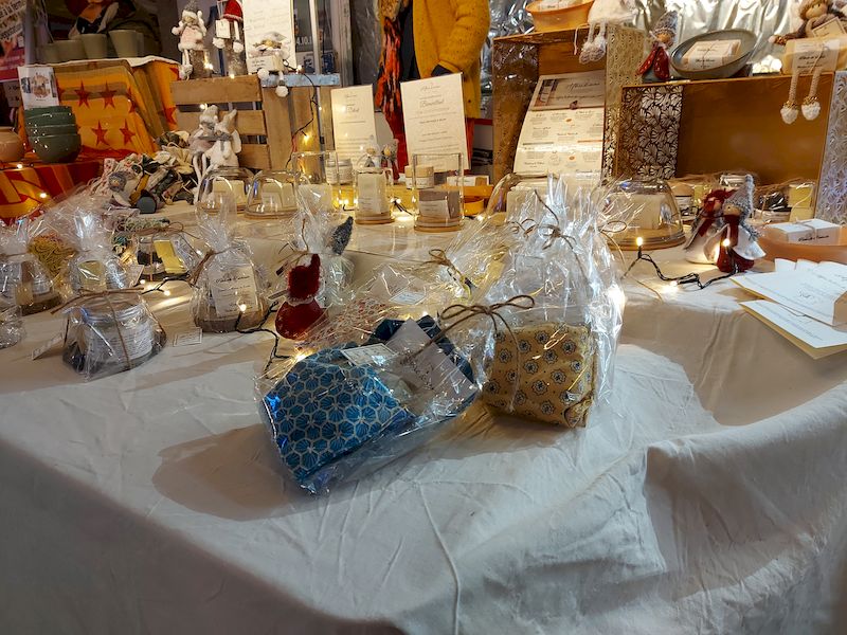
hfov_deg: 71.6
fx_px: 587
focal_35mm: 24
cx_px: 424
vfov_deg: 56.8
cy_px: 318
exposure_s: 1/33
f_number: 1.8
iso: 200
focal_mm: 5.23
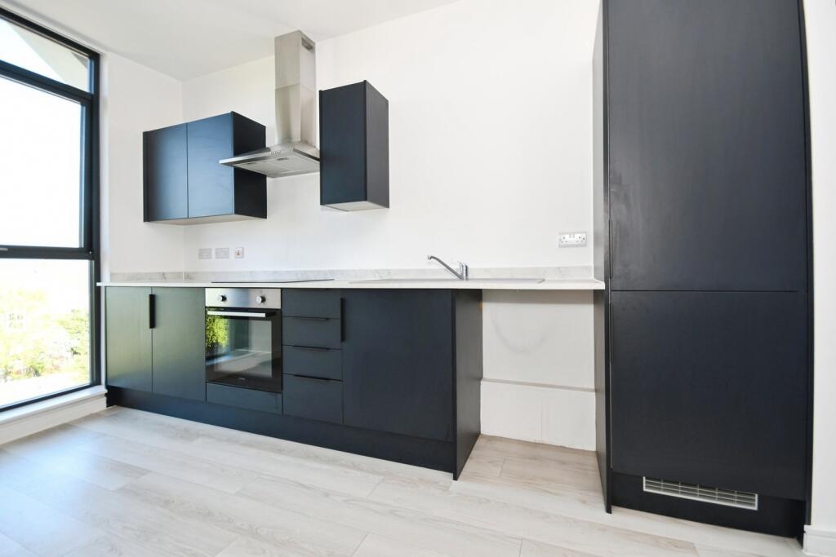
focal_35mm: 15
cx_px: 418
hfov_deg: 100.4
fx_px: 348
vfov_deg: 77.3
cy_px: 278
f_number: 8
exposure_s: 1/60
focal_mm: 10
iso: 400
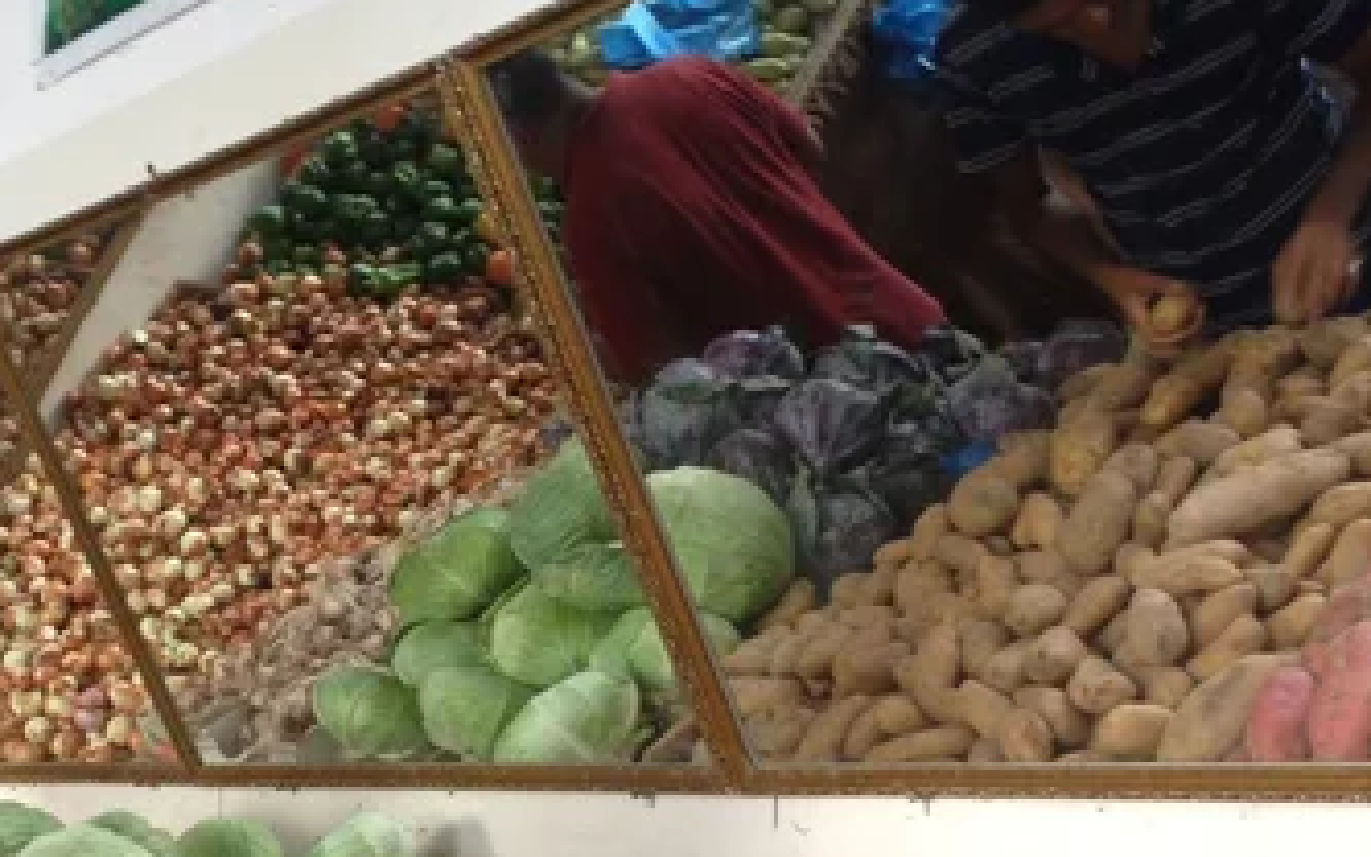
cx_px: 403
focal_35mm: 69
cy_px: 723
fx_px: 2578
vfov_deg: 18.6
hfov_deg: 29.5
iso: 64
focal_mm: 4.28
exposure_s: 1/20
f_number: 2.4
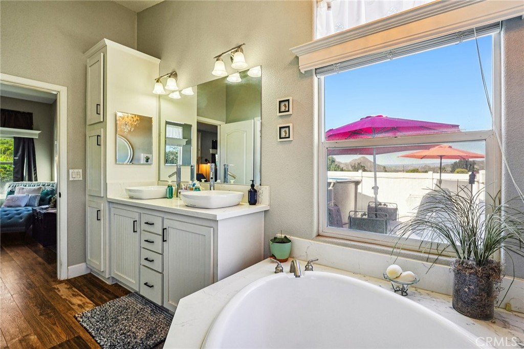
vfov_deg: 70.4
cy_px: 174
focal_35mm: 17
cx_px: 262
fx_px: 247
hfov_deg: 93.3
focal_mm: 17
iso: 125
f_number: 8
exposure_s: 1/60
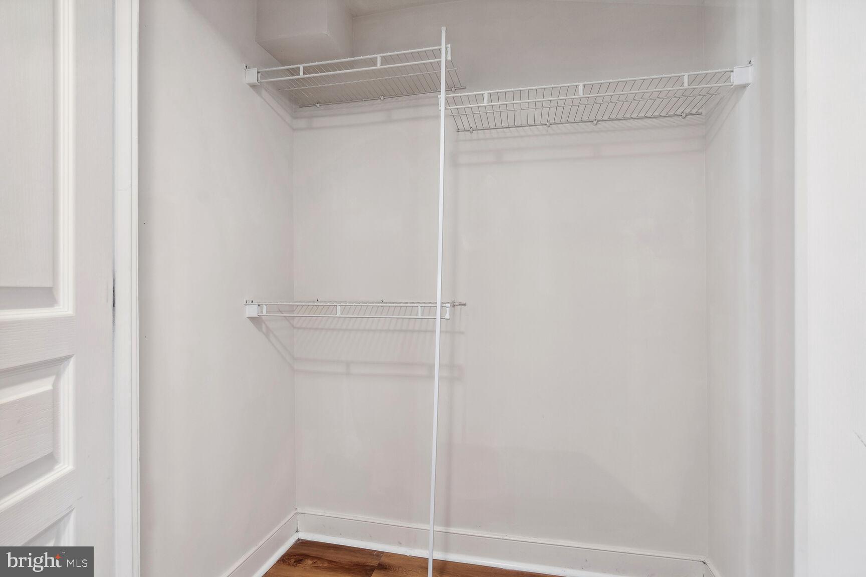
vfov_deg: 77.3
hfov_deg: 100.4
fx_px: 361
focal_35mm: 15
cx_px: 433
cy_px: 288
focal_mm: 10
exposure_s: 2.5
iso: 200
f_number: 10
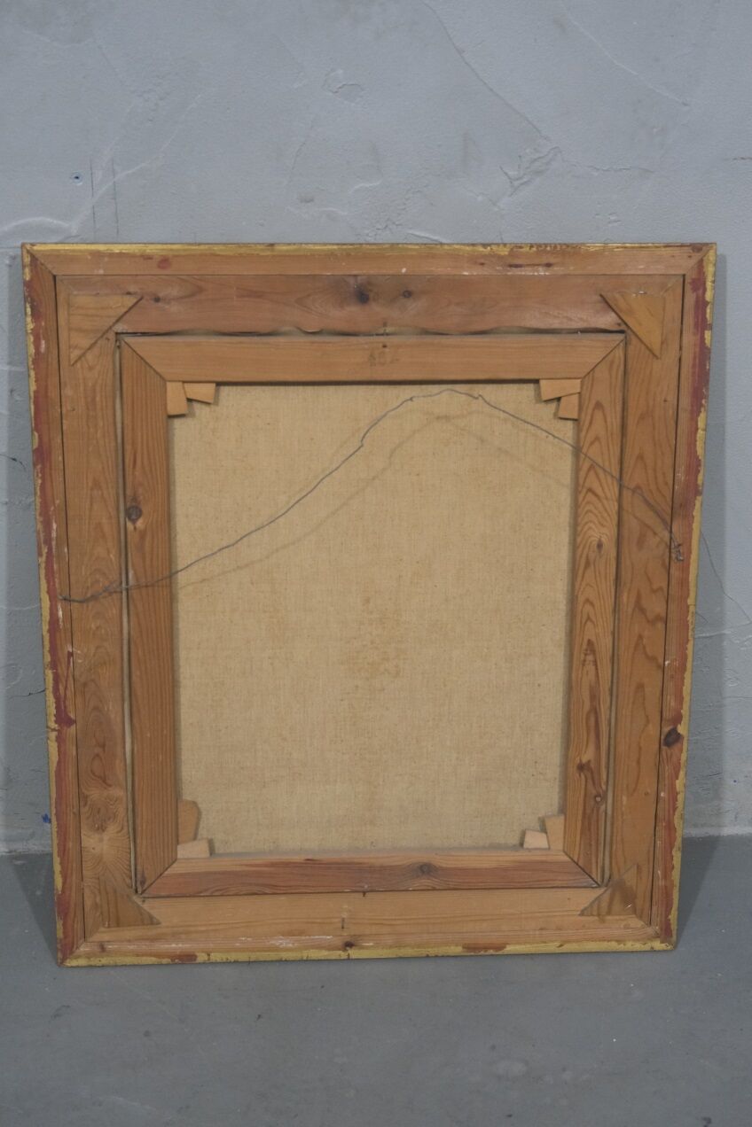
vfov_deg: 38.9
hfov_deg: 26.5
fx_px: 1598
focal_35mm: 51
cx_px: 376
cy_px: 564
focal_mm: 34.2
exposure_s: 1/52
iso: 2000
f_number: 4
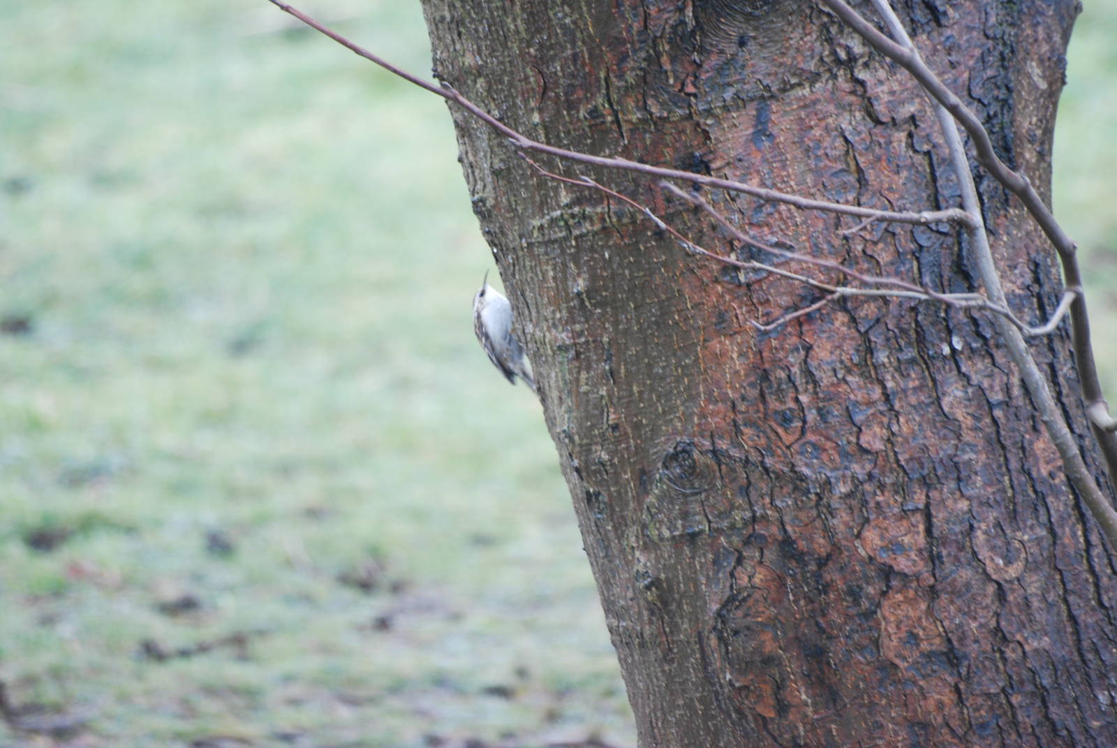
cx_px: 558
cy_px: 374
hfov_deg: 4.6
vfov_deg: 3.1
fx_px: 13979
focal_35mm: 450
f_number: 5.6
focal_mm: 300
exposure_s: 1/50
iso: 400
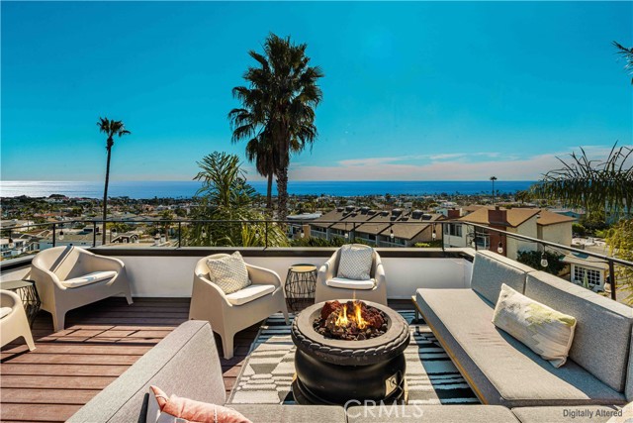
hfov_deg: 100.4
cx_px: 316
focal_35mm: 15
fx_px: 264
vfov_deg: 77.4
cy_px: 212
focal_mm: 15
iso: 100
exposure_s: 1/250
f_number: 18
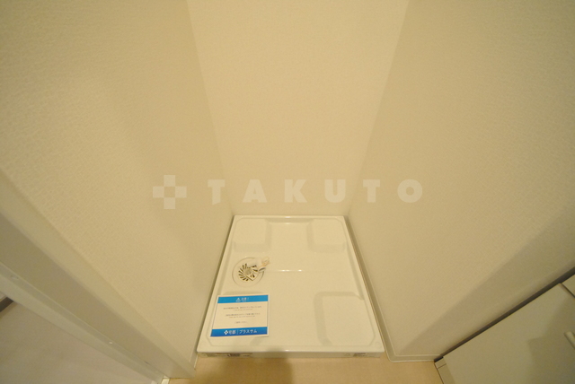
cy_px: 192
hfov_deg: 112.6
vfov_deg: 90.1
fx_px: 192
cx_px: 288
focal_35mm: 12
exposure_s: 1/30
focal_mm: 8
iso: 1600
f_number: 4.5
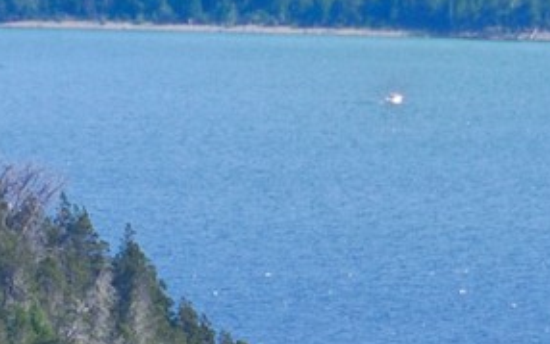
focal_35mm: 1729
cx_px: 163
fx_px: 25927
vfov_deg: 0.8
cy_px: 694
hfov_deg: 1.2
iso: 100
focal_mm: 200
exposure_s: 1/200
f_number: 8
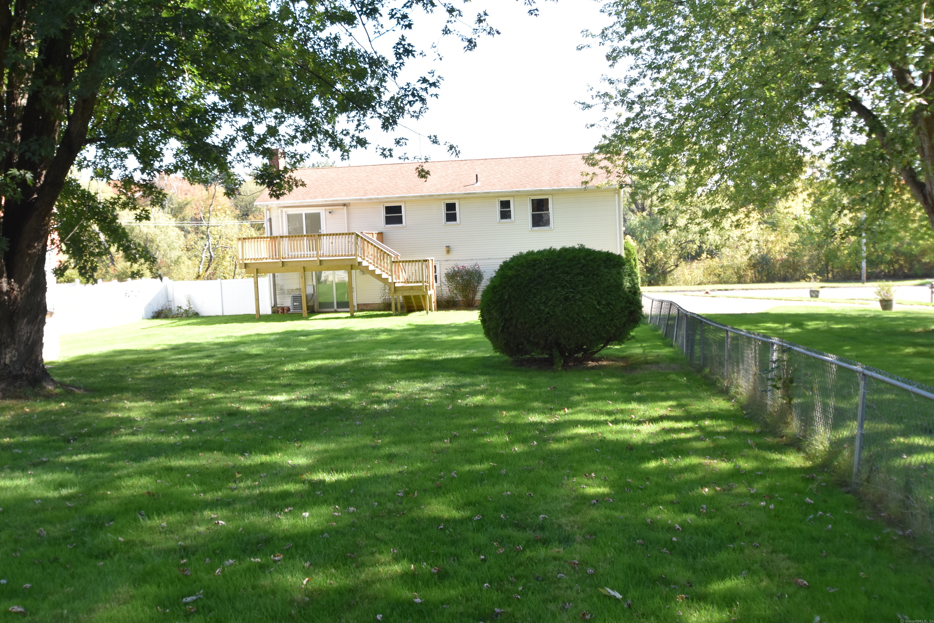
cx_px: 473
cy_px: 305
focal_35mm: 37
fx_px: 960
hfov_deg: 51.9
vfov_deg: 35.9
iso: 400
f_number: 7.1
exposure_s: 1/200
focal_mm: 24
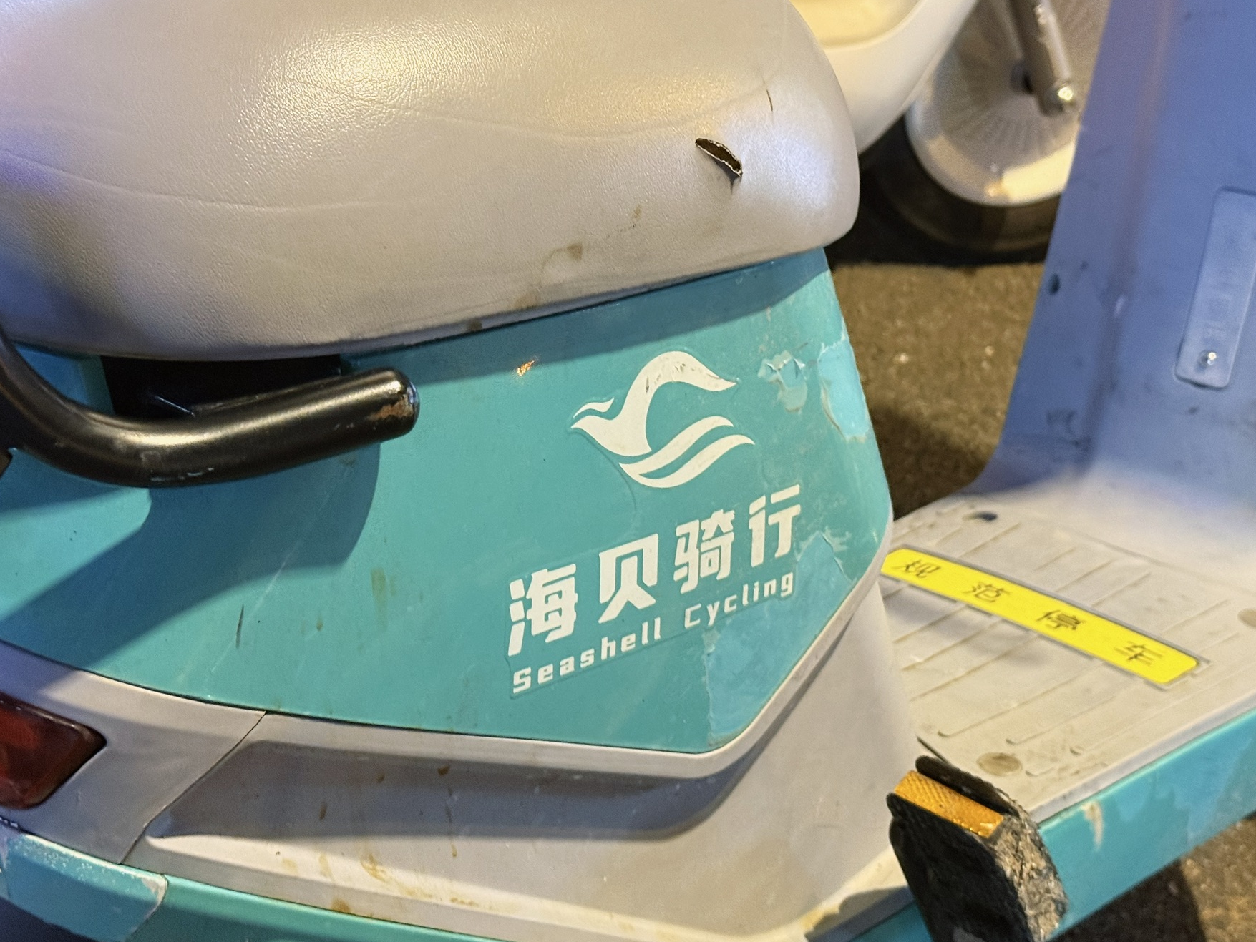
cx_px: 670
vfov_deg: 26.1
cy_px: 483
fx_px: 2032
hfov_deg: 34.3
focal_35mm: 56
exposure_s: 1/33
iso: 400
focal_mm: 6.76
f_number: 1.78
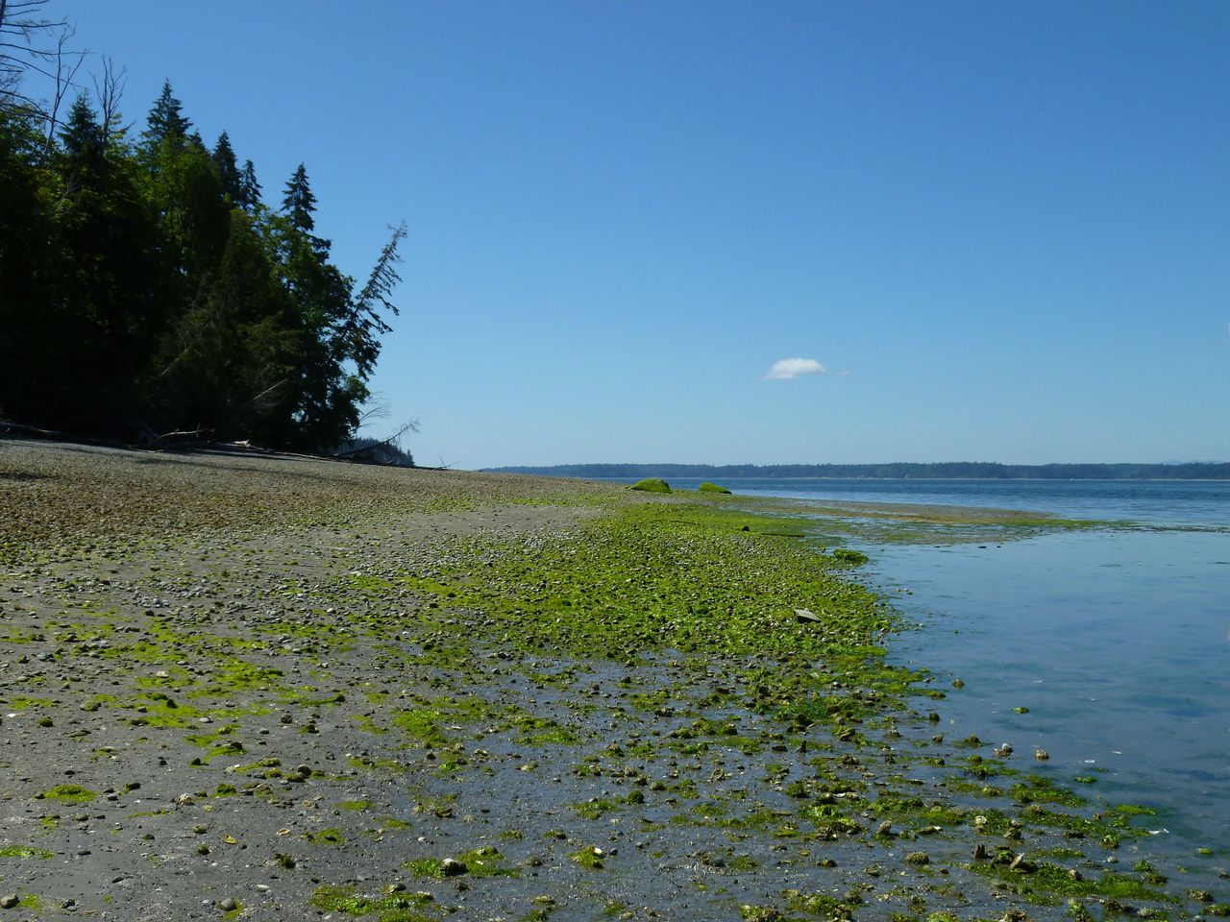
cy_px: 461
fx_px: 1350
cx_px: 615
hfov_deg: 49.0
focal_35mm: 38
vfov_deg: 37.7
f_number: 3.9
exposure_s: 1/800
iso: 80
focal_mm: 6.7
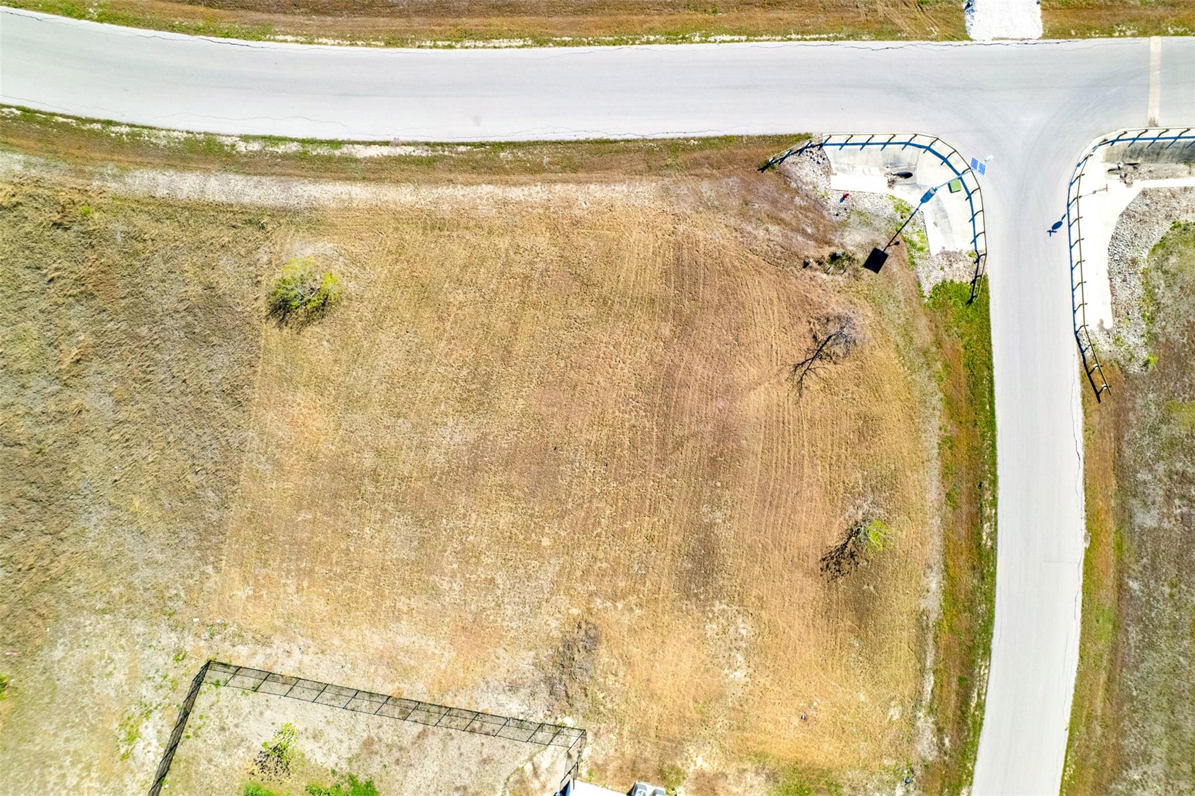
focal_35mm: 22
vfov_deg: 57.2
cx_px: 598
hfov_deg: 78.6
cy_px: 398
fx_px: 730
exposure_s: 1/125
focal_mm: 8.38
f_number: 2.8
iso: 100
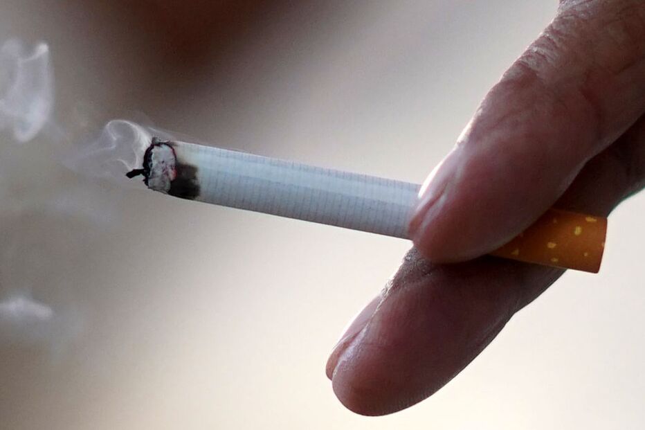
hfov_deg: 39.6
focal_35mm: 50
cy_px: 215
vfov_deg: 27.0
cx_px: 322
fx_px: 896
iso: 1000
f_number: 1.8
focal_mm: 50
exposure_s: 1/1000
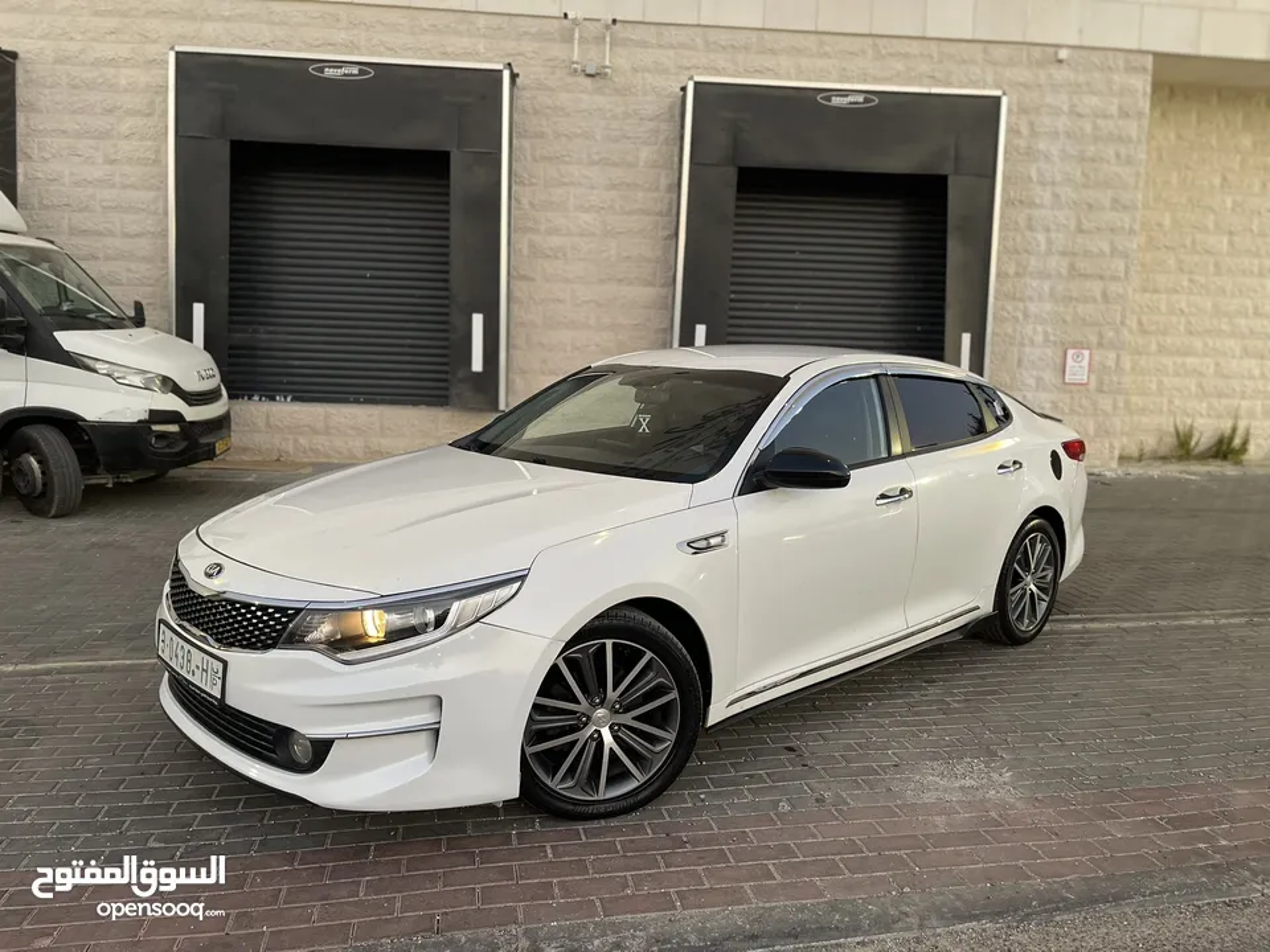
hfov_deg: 67.3
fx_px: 954
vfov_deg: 53.1
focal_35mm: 26
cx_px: 635
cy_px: 476
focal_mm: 5.1
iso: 160
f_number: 1.6
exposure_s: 1/50
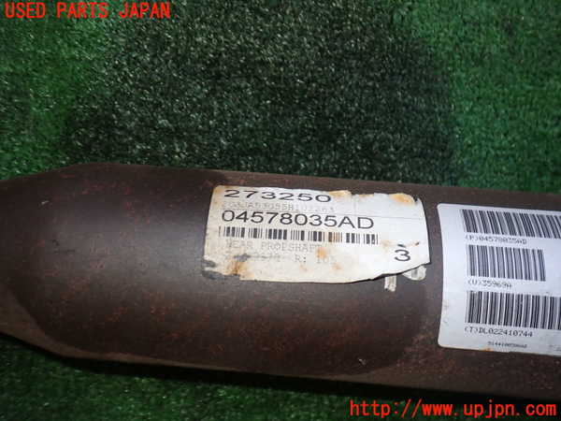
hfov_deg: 60.0
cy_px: 210
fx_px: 486
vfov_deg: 46.8
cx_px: 280
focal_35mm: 30
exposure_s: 1/30
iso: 200
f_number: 6.3
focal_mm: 5.4
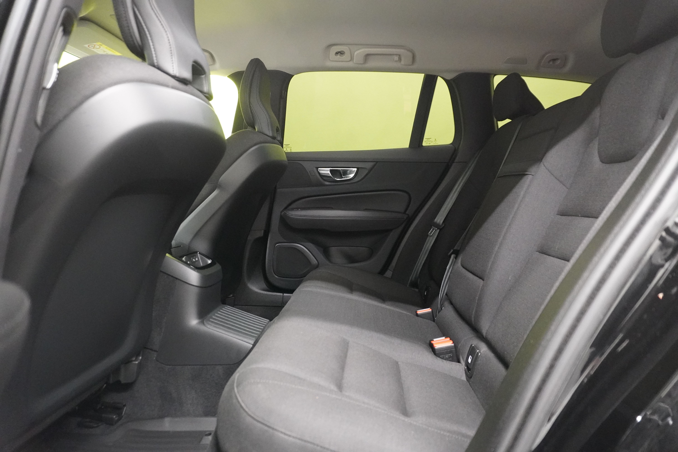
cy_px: 226
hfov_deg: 73.7
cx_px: 339
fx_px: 452
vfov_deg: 53.1
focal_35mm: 24
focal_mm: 16
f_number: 3.5
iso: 5000
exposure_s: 1/30
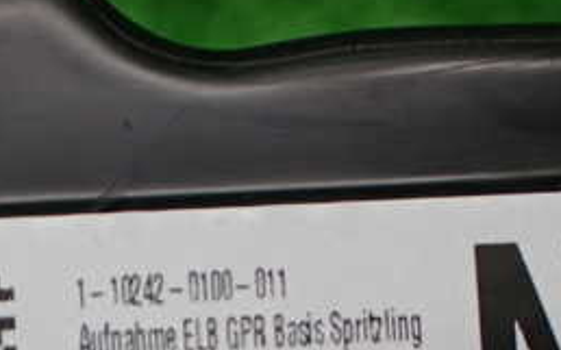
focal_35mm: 74
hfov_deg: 27.8
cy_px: 476
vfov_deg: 16.5
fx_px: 1131
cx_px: 211
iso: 320
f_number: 2.3
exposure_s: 1/125
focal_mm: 5.4
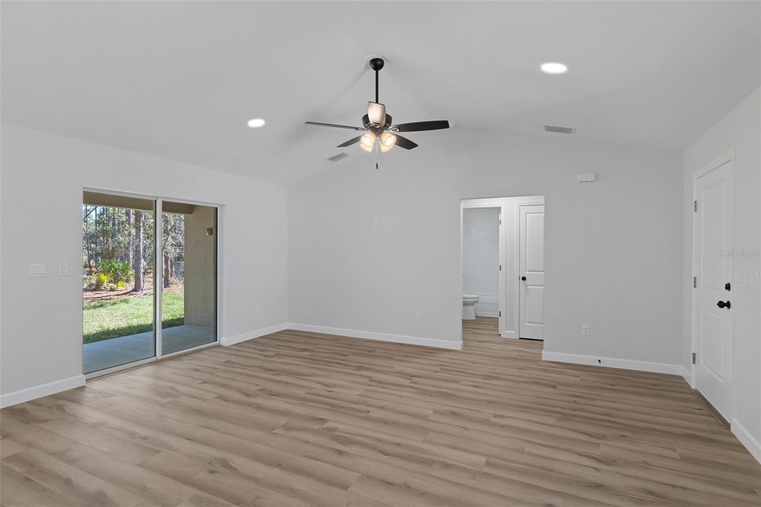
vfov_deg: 67.4
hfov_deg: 90.0
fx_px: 380
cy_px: 254
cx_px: 380
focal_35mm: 18
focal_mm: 12
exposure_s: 1/1.67
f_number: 8
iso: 320
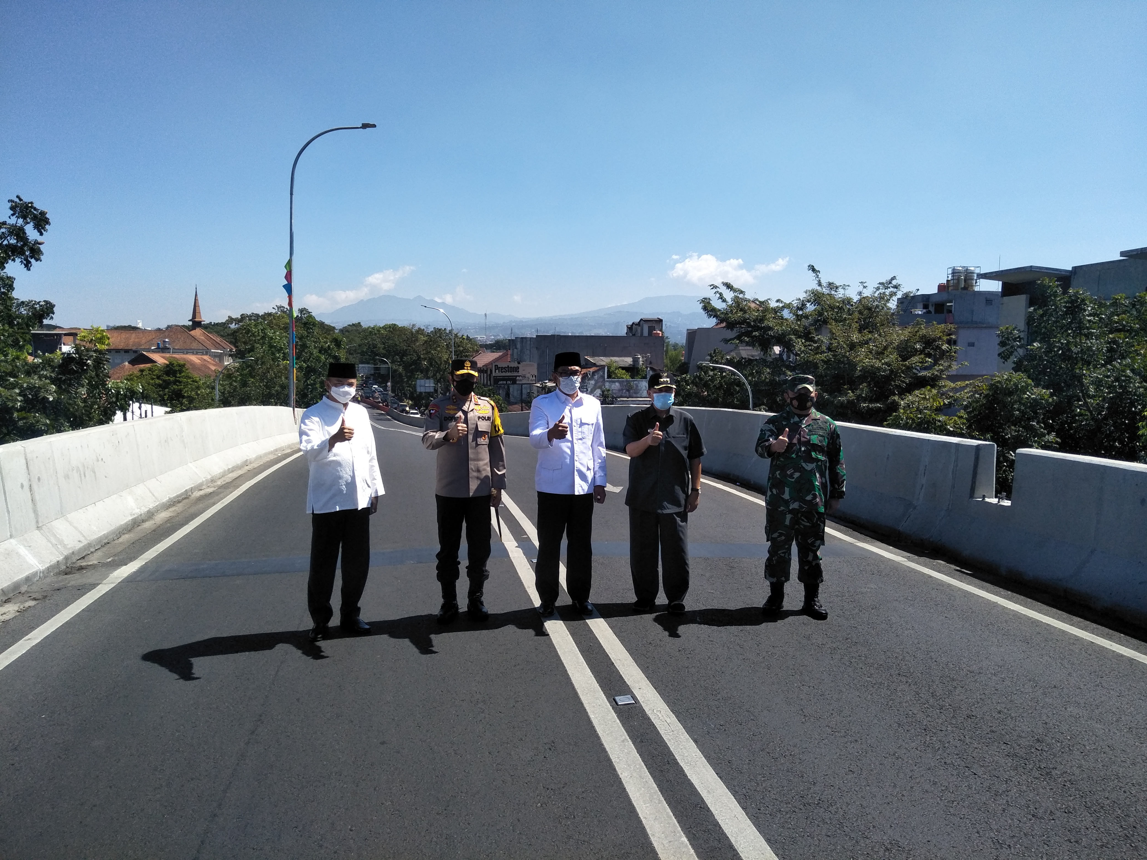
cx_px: 574
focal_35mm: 20
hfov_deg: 81.7
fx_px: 663
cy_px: 430
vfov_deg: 66.0
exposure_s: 1/1197
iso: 32
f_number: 2.2
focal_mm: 3.46
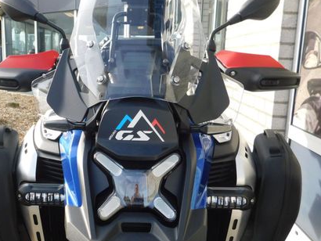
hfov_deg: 47.4
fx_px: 362
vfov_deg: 36.8
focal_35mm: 39
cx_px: 121
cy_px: 134
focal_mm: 4.5
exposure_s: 1/250
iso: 125
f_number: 3.1
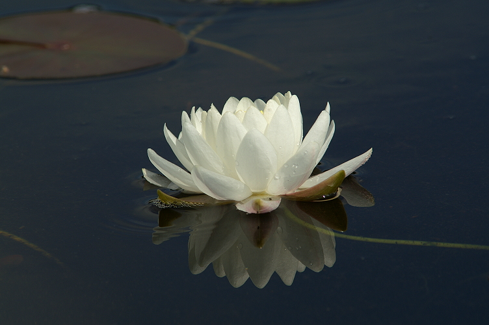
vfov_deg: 4.6
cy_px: 162
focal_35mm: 300
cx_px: 244
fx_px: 4071
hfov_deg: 6.9
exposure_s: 1/400
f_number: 11
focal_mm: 200
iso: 100
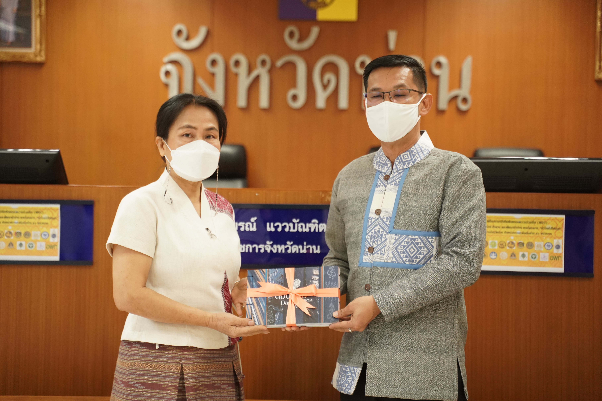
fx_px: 1254
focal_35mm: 75
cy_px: 200
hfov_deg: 27.0
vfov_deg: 18.2
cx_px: 301
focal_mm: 75
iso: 2500
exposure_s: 1/320
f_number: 2.8
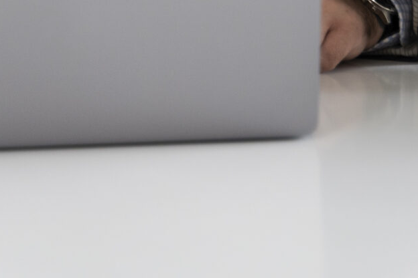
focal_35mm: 287
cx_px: 673
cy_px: -269
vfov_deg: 4.7
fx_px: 3332
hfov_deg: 7.0
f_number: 2.8
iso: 640
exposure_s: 1/125
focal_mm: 70
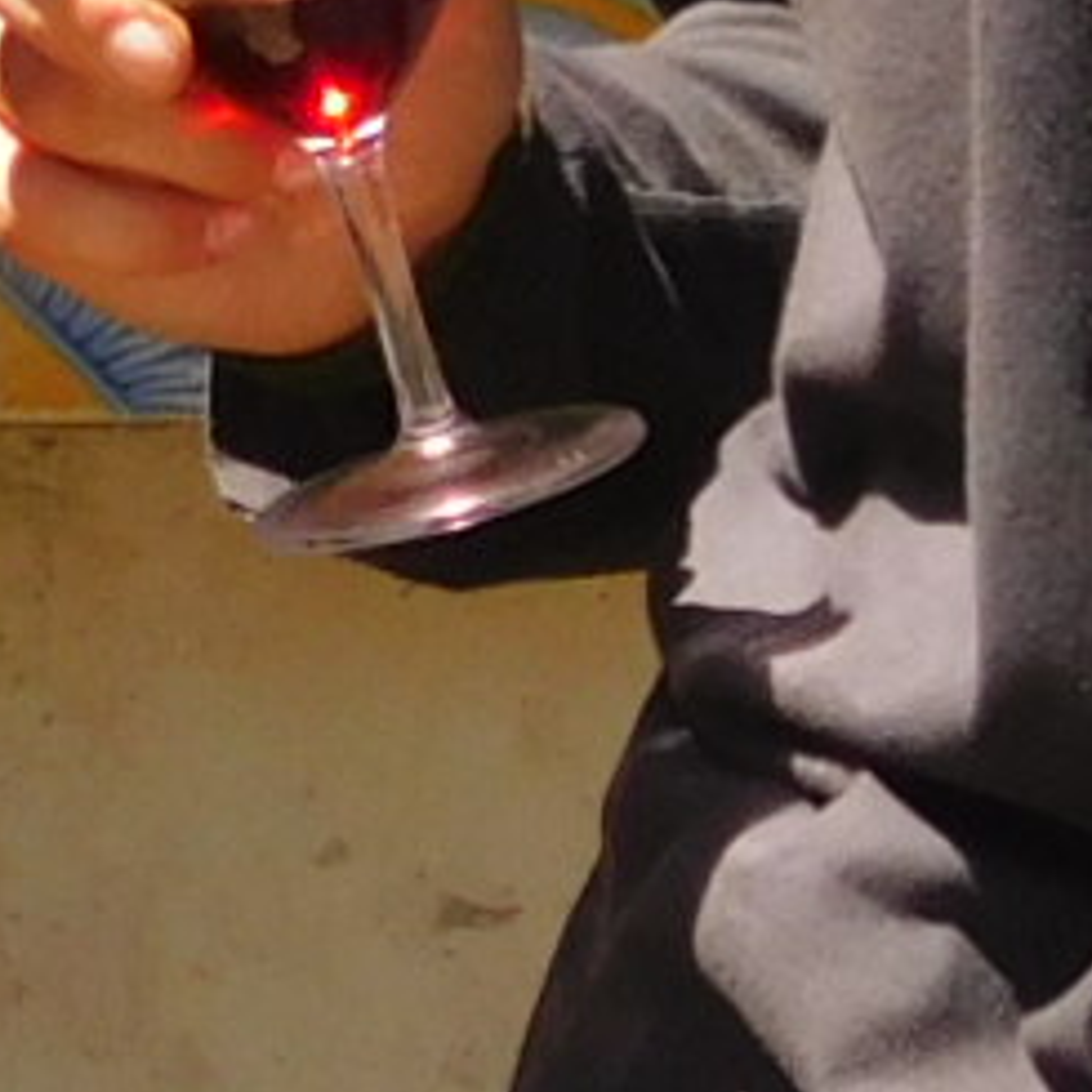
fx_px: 19308
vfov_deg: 3.2
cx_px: -2545
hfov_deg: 3.2
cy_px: -566
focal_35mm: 541
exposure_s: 1/500
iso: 125
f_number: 4.2
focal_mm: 11.7
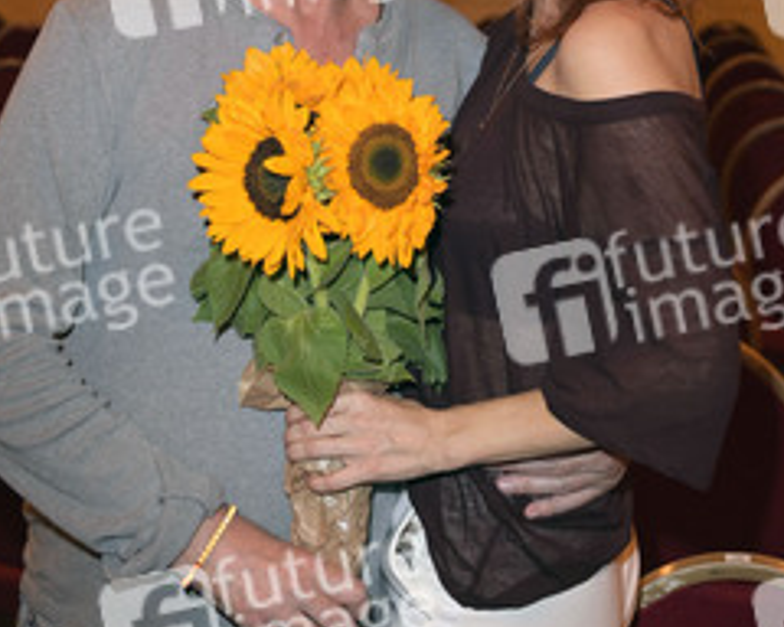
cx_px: 363
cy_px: 124
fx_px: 1810
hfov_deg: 24.4
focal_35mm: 78
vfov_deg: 19.5
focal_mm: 50
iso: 2000
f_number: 4.5
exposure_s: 1/60
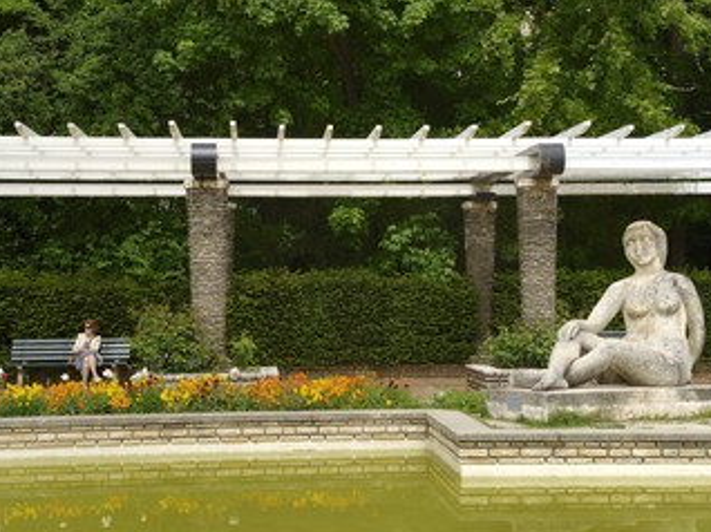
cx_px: 353
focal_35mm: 61
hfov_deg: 31.7
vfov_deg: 24.0
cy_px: 275
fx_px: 1252
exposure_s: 1/320
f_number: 10
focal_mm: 48
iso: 200
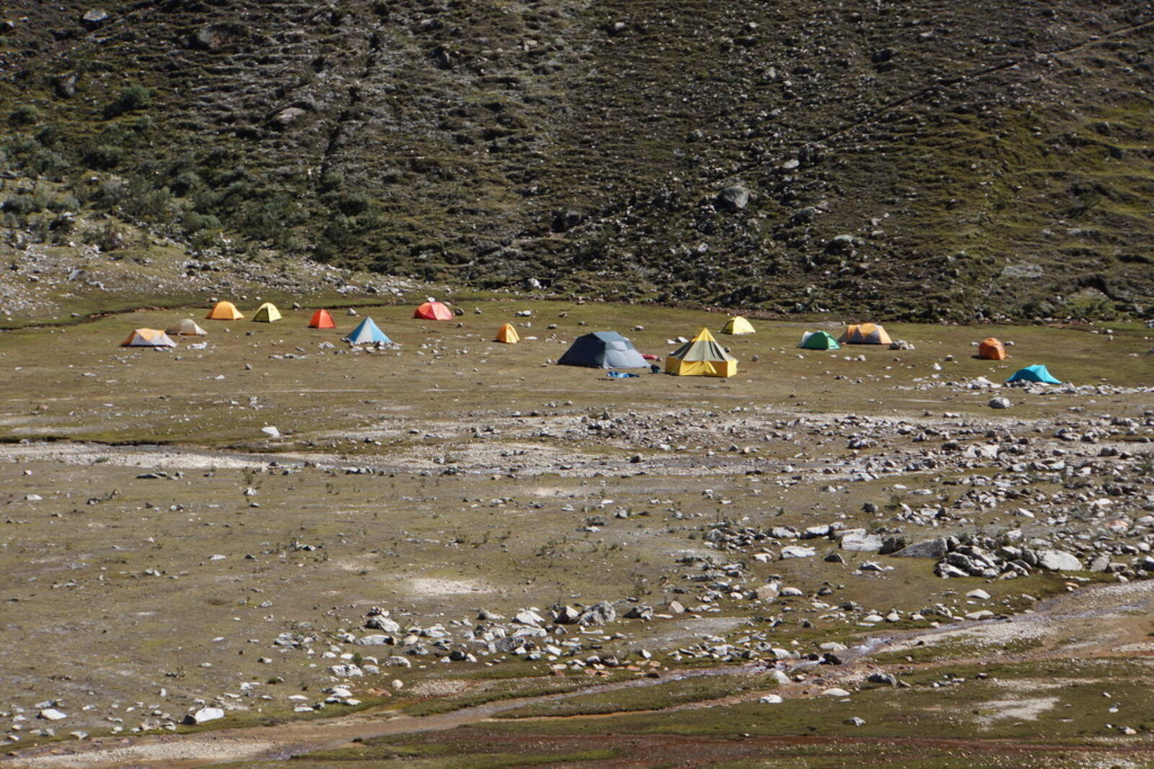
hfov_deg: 12.1
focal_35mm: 170
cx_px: 577
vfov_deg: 8.1
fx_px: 5450
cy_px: 384
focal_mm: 113.8
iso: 100
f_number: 7.1
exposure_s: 1/250
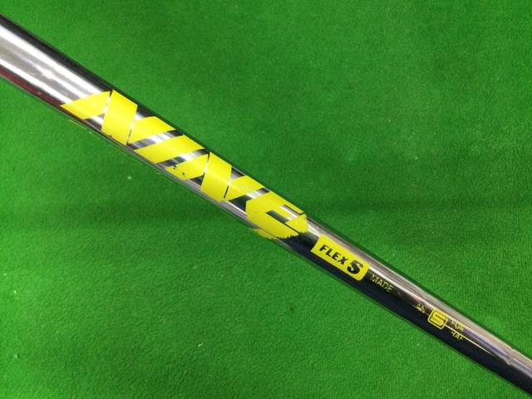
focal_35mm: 31
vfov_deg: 45.4
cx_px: 266
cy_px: 200
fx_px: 476
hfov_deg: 58.4
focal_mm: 3.3
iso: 160
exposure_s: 1/30
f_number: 2.4
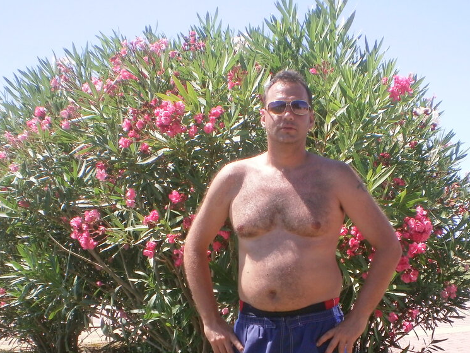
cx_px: 271
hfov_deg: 33.2
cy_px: 274
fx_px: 788
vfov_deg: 24.9
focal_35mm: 58
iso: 100
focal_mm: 6.3
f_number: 4.6
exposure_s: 1/400
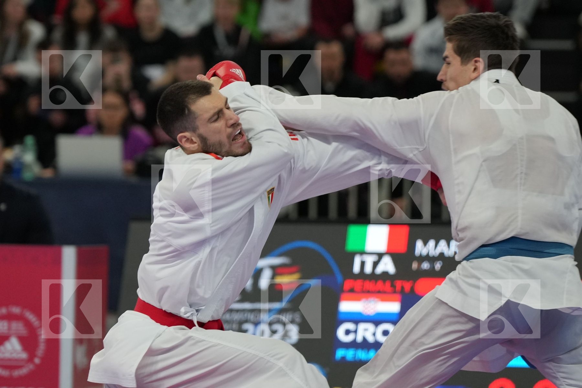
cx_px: 291
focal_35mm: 235
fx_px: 3799
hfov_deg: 8.8
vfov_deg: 5.8
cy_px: 194
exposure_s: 1/1000
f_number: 2.8
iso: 1600
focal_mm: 157
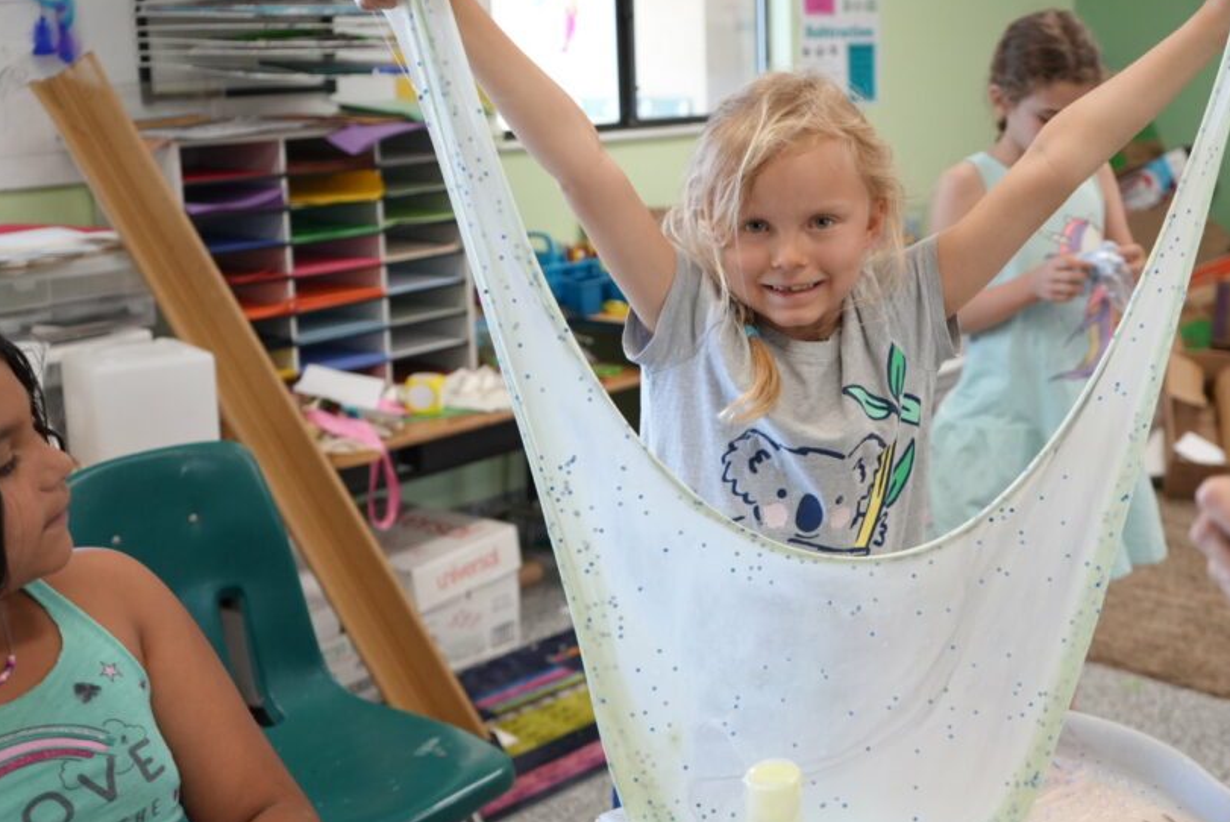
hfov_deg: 40.8
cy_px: 331
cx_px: 769
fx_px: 1641
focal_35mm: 48
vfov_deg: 28.1
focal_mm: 38
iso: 2000
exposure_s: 1/160
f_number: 4
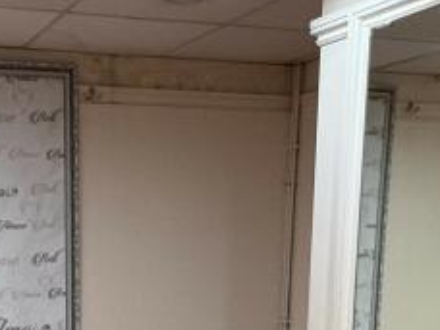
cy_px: 353
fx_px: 801
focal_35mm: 63
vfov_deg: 22.1
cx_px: 68
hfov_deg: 29.8
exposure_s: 1/50
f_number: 2.2
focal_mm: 2.22
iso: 320
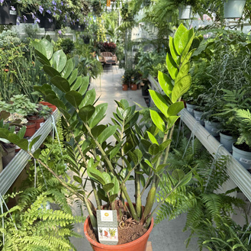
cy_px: 155
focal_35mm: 29
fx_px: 238
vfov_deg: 55.1
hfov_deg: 55.6
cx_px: 124
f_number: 1.78
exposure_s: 1/868
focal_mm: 6.76
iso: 80
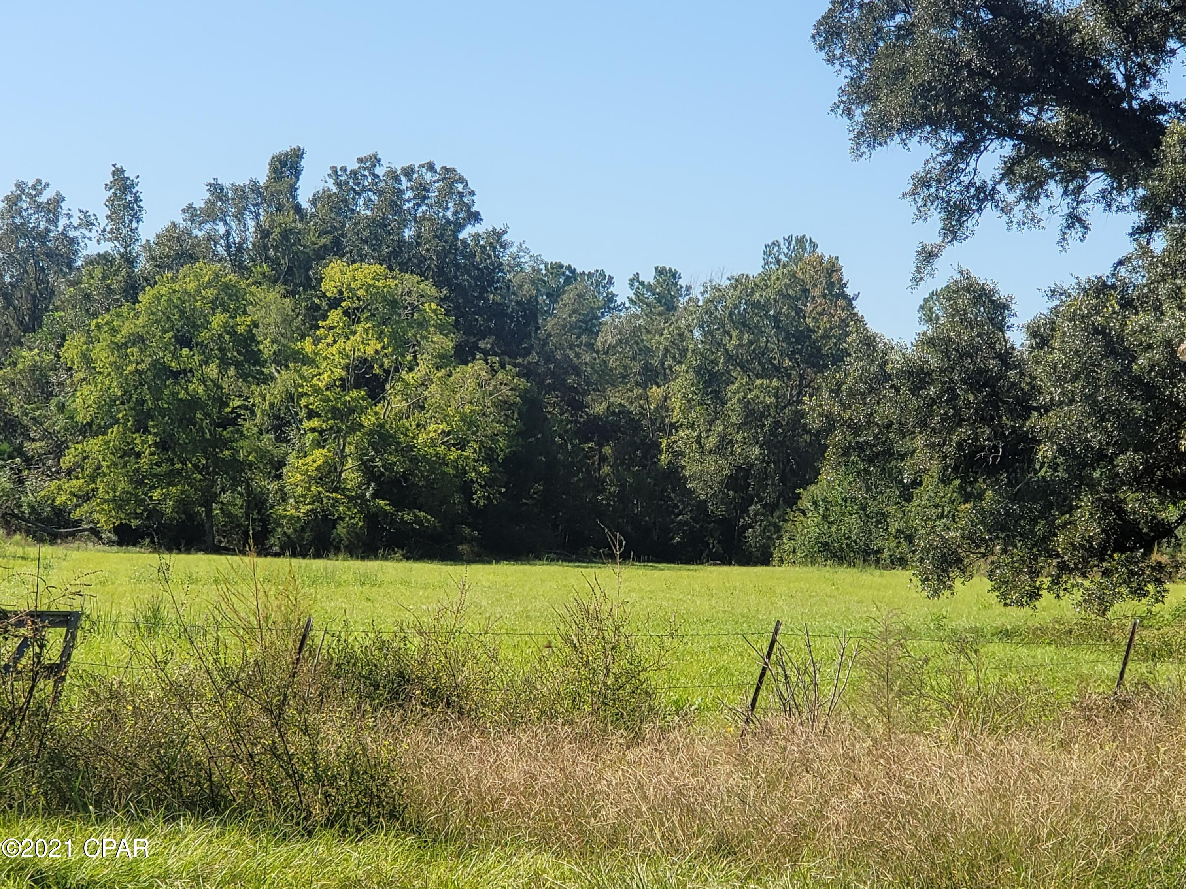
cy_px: 444
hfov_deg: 36.8
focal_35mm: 52
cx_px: 593
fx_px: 1782
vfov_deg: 28.0
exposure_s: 1/688
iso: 25
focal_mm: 6
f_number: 2.4
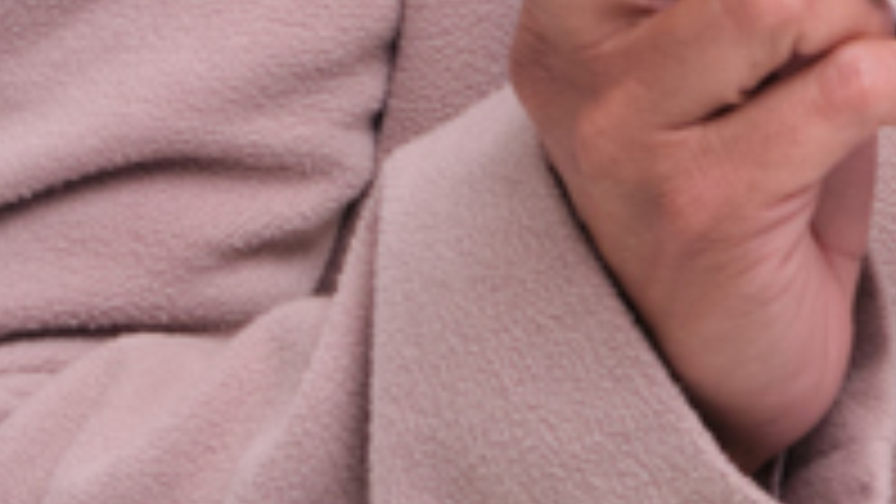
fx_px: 8839
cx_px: 1801
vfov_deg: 3.2
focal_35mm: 372
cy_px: -994
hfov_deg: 5.7
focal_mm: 39.3
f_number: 7.1
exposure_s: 1/160
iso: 160
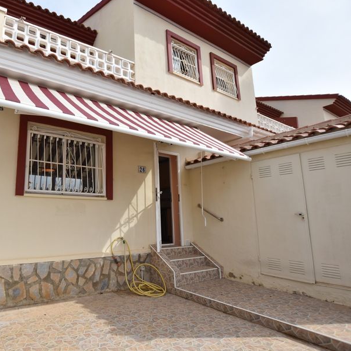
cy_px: 180
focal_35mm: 20
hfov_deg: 69.9
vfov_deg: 74.8
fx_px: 229
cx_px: 88
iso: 200
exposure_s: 1/1600
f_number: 4.5
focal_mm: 10
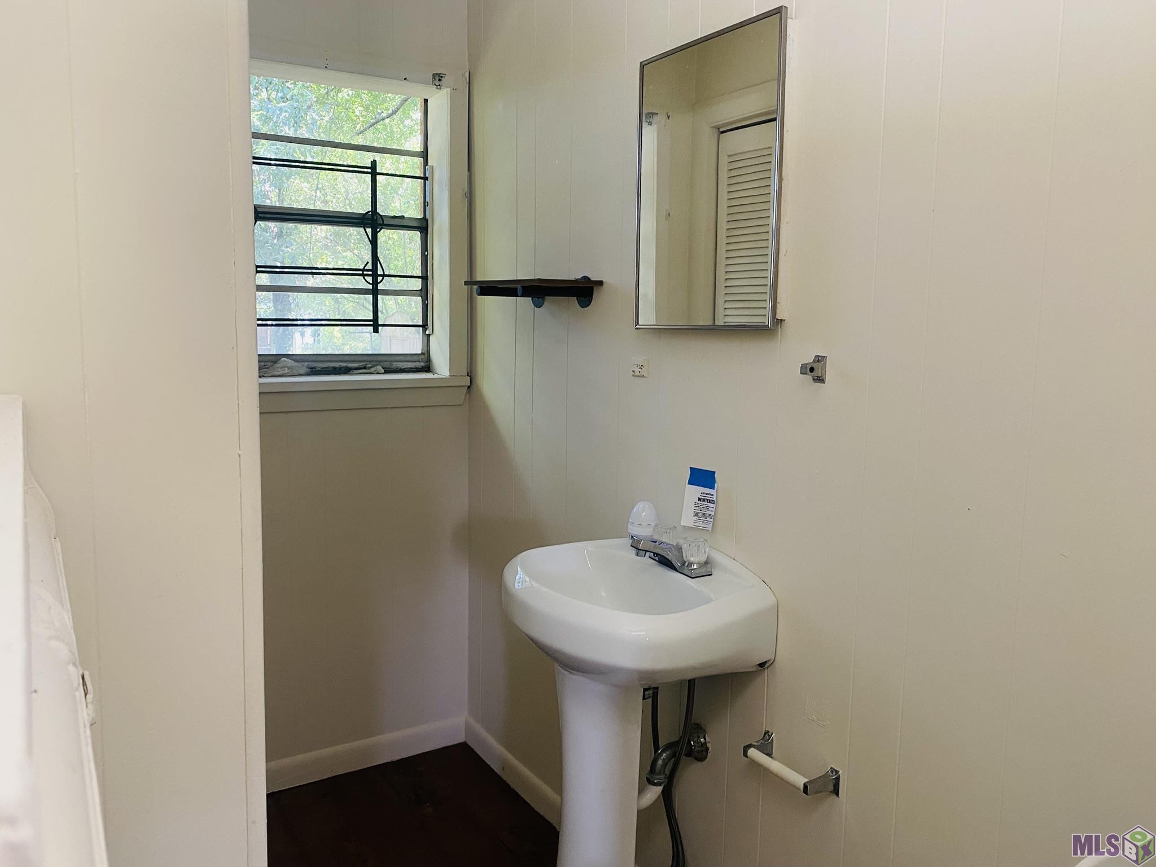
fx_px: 868
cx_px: 578
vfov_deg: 53.1
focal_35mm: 26
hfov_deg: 67.3
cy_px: 434
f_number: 1.8
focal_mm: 4.25
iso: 200
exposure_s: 1/60
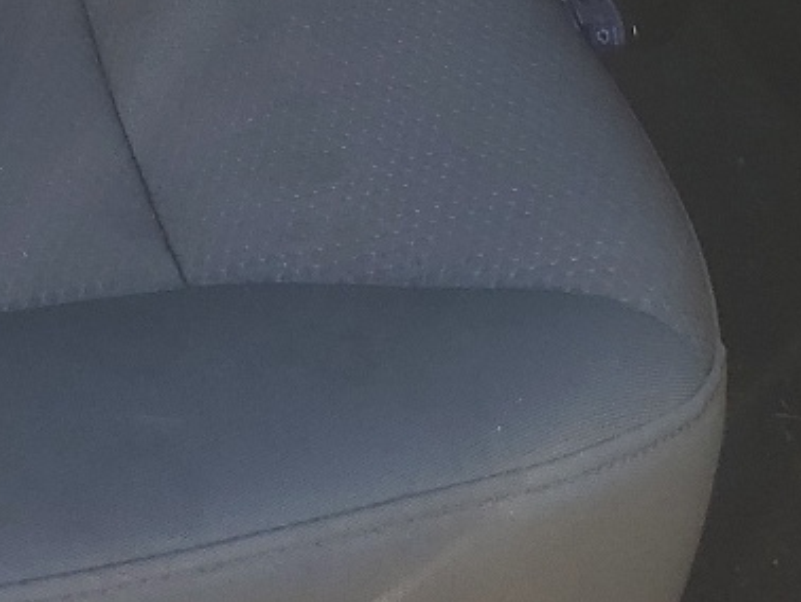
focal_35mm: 110
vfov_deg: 12.1
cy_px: -566
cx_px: 0
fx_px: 2547
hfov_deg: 17.5
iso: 50
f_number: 1.5
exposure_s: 1/233
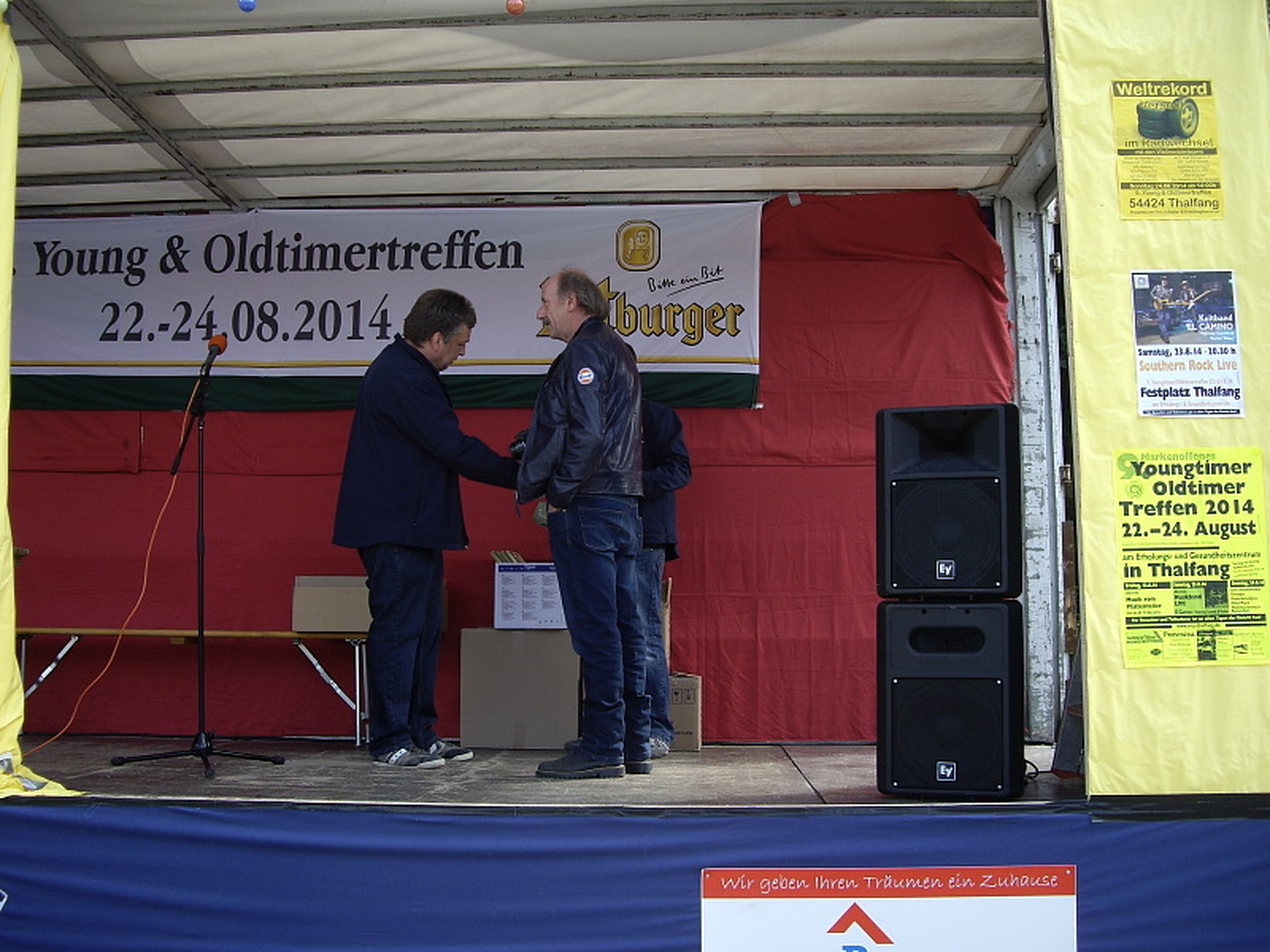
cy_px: 476
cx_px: 635
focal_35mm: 38
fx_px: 1394
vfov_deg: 37.7
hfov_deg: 49.0
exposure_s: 1/160
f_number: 2.8
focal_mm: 7.9
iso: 50
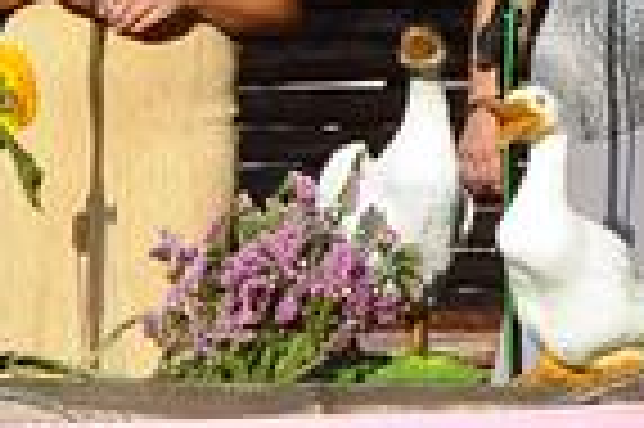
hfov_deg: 4.1
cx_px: -401
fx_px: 8898
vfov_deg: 2.8
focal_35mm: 498
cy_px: -16
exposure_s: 1/1250
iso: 640
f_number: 9
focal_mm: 56
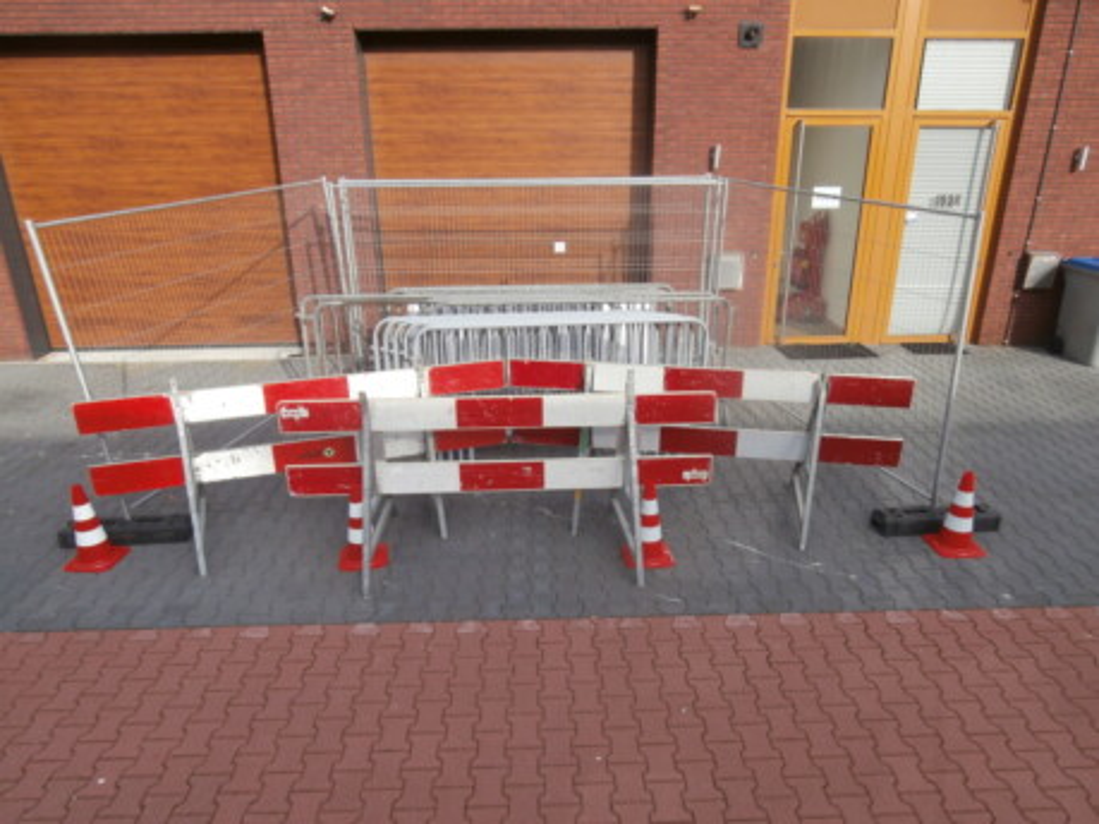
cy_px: 412
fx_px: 762
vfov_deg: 56.8
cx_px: 550
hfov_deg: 71.6
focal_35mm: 24
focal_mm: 4.2
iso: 100
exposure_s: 1/500
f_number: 3
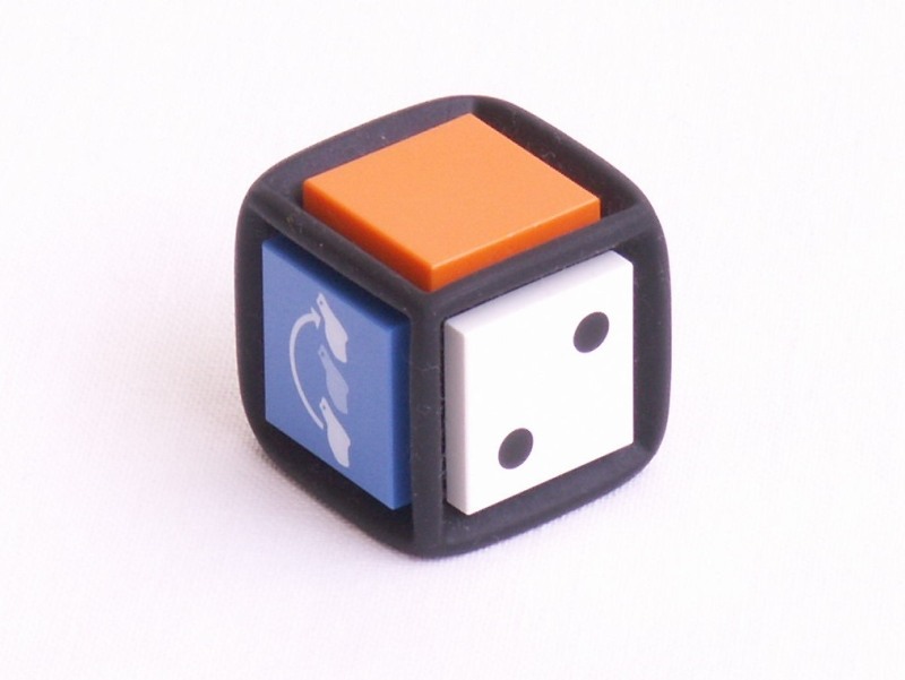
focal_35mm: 131
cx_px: 452
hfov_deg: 15.0
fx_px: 3427
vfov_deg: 11.3
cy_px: 340
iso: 50
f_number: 8
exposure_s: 1/2
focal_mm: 21.35
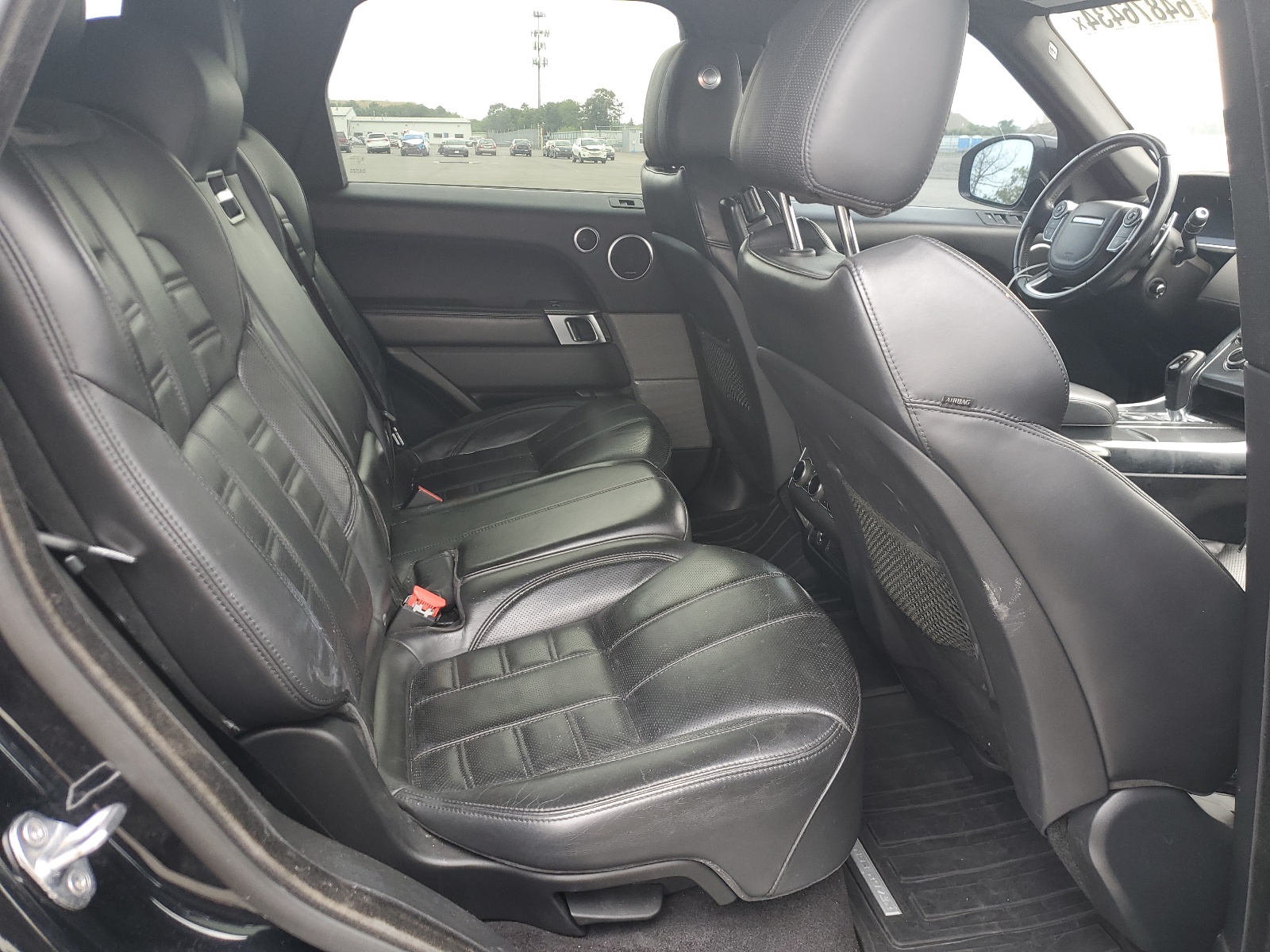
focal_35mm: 26
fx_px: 954
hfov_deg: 67.3
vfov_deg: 53.1
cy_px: 476
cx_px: 635
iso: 52
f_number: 1.5
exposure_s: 1/120
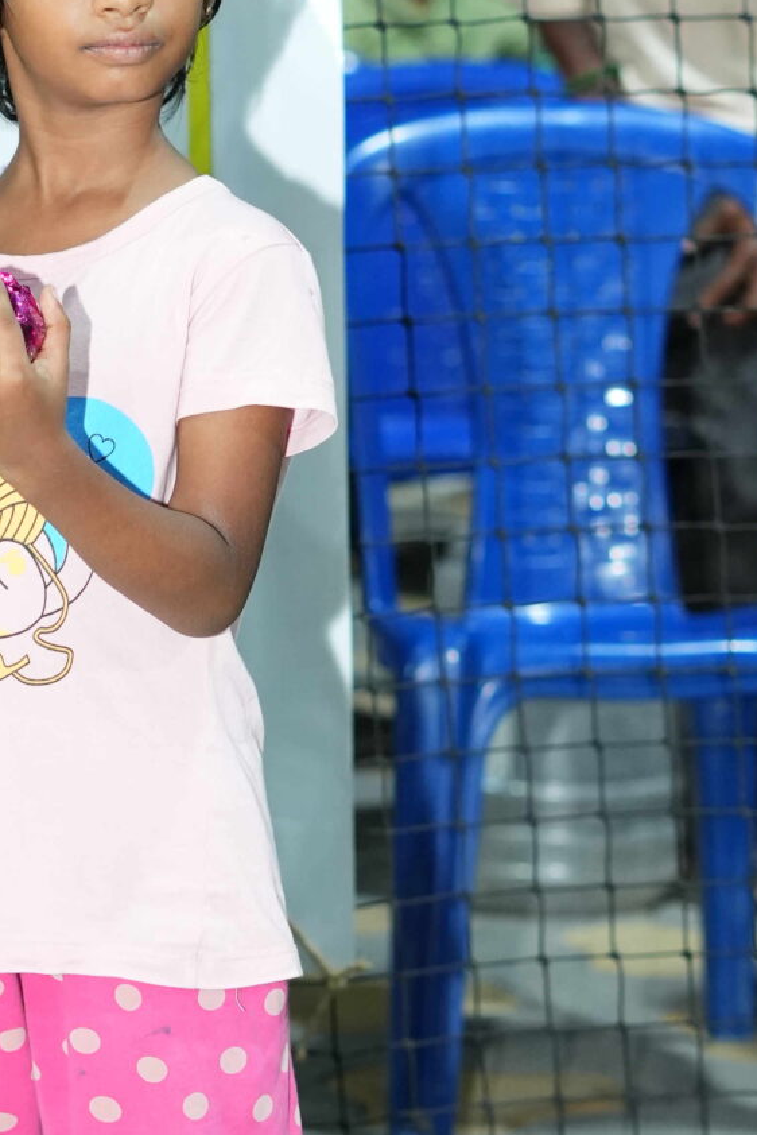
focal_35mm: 152
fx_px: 4790
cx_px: -274
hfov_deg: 8.9
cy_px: 369
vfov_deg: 13.5
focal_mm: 50
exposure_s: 1/160
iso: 1600
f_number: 2.5
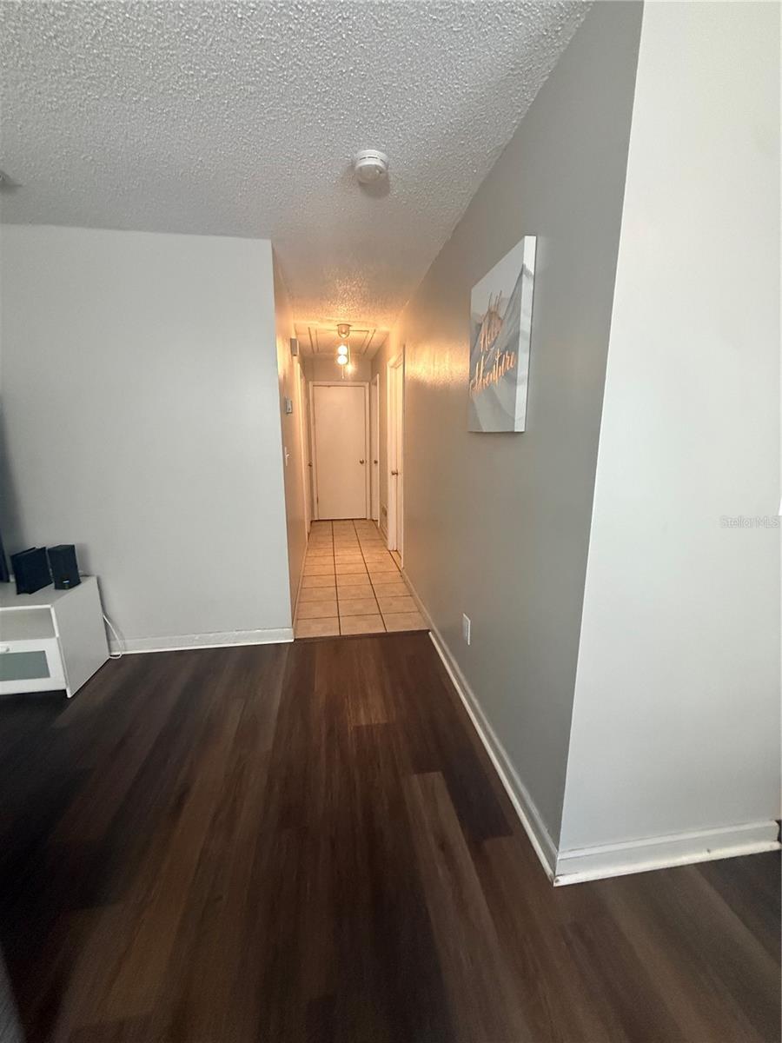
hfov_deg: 85.7
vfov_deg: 102.1
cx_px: 391
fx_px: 422
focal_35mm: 14
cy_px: 522
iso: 800
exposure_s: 1/60
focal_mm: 2.22
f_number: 2.2
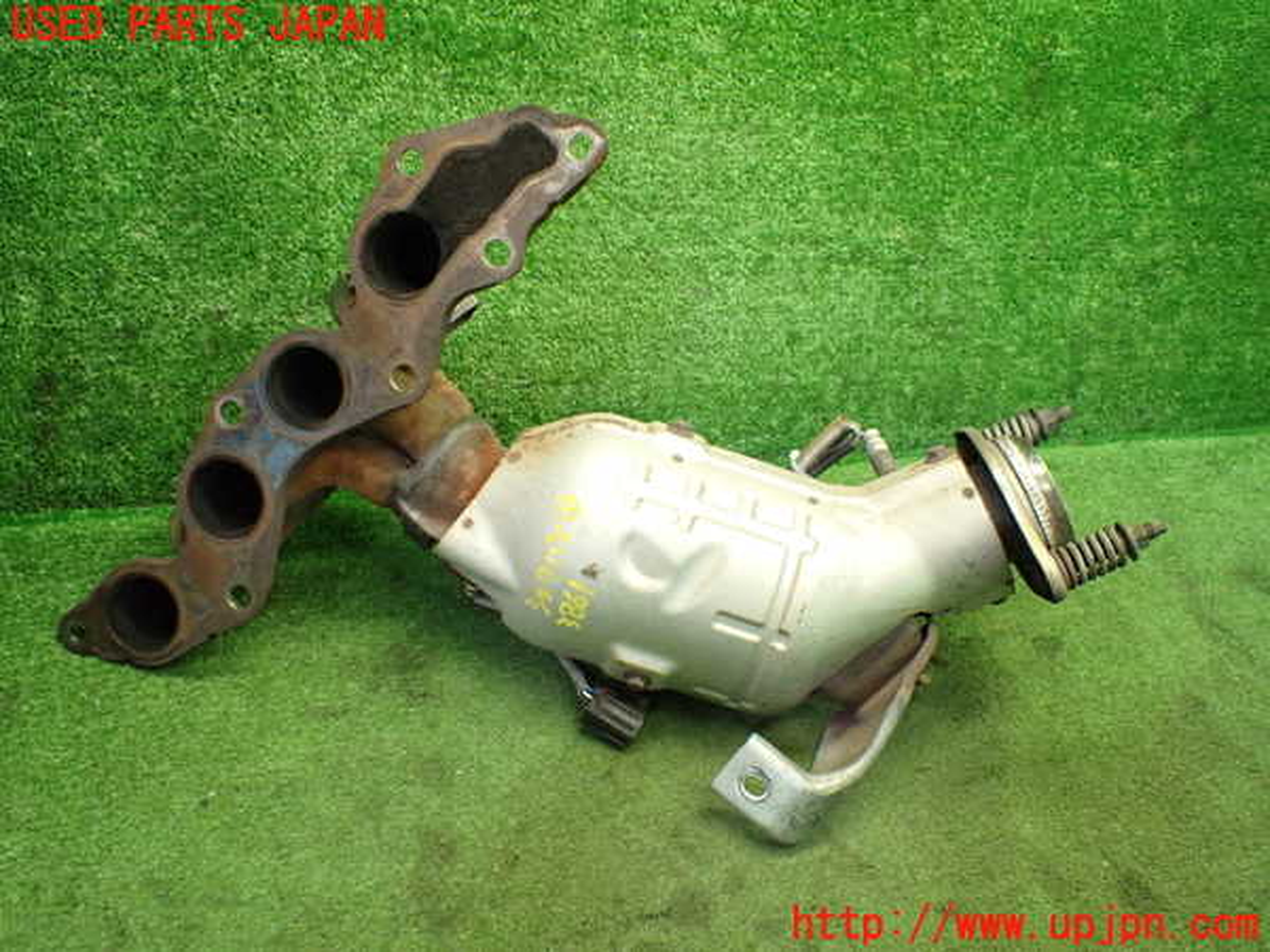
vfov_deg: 46.8
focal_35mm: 30
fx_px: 1101
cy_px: 476
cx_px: 635
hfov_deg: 60.0
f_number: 2.3
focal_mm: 5.4
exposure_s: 1/100
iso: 800
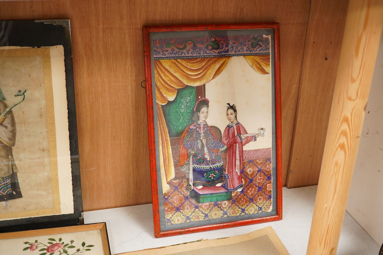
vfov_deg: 29.9
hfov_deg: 43.6
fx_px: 479
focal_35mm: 45
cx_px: 192
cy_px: 128
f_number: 6.3
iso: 2500
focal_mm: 30
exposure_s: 1/160
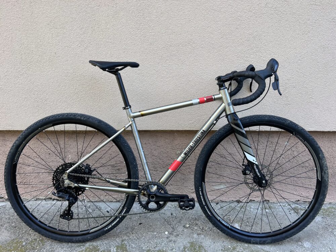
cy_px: 126
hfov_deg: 67.3
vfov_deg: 53.1
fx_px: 252
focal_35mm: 26
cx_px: 168
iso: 40
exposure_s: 1/263
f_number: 1.5
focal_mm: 5.7
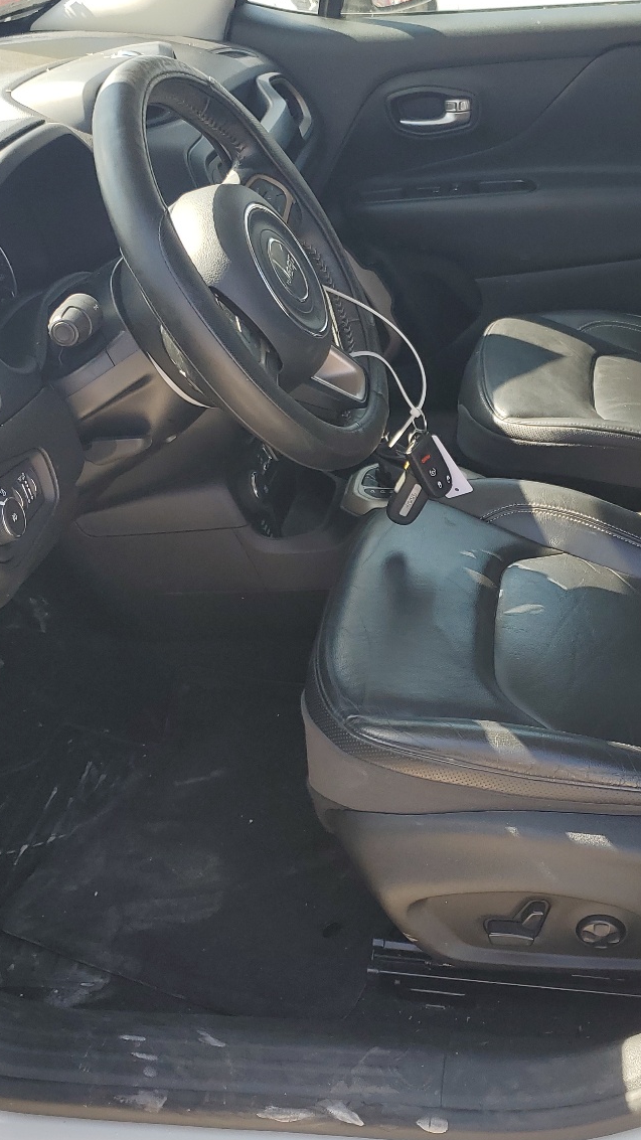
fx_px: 1209
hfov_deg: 29.3
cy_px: 592
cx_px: 472
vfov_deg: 50.5
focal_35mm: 40
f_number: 1.5
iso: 50
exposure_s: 1/455
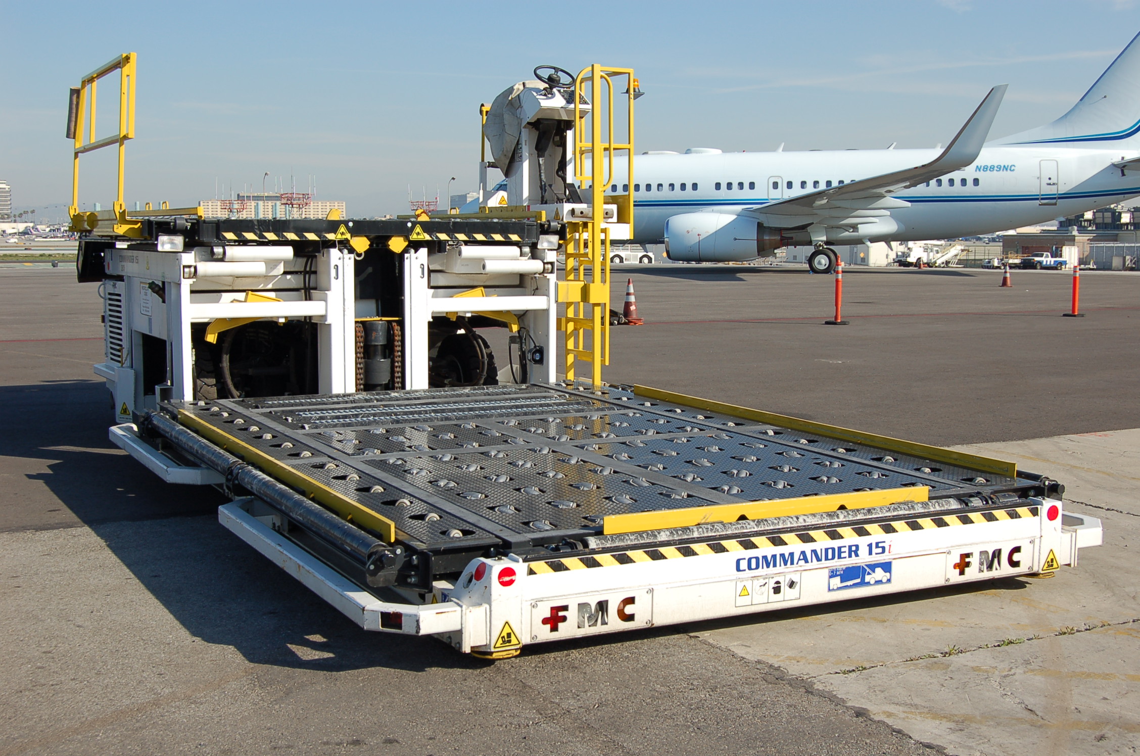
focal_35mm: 45
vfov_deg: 29.8
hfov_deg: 43.7
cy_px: 378
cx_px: 570
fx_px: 1423
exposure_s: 1/320
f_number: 9
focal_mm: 30
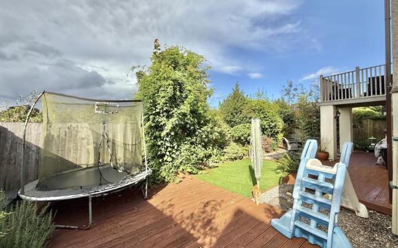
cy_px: 120
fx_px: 163
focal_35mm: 15
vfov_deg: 74.7
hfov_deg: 101.5
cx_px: 200
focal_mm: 2.22
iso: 50
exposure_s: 1/1312
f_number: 2.2
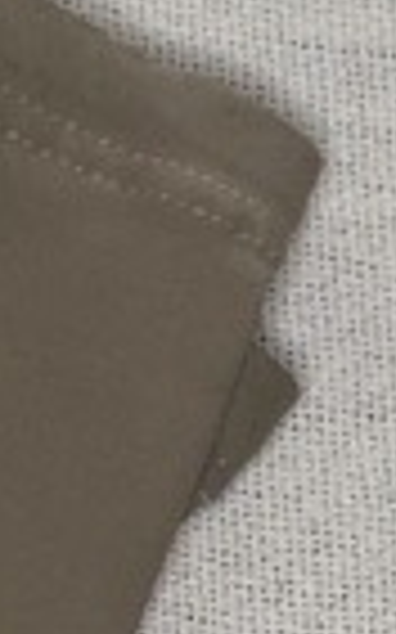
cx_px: -695
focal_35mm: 352
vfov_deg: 5.9
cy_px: 679
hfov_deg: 3.6
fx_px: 6084
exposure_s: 1/60
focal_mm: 6
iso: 64
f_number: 2.4
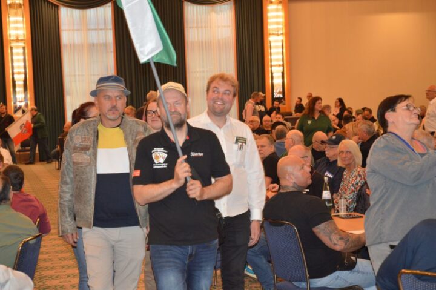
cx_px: 218
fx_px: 1126
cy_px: 145
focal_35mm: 93
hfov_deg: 21.9
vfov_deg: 14.7
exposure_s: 1/60
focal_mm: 62
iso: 1000
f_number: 4.5
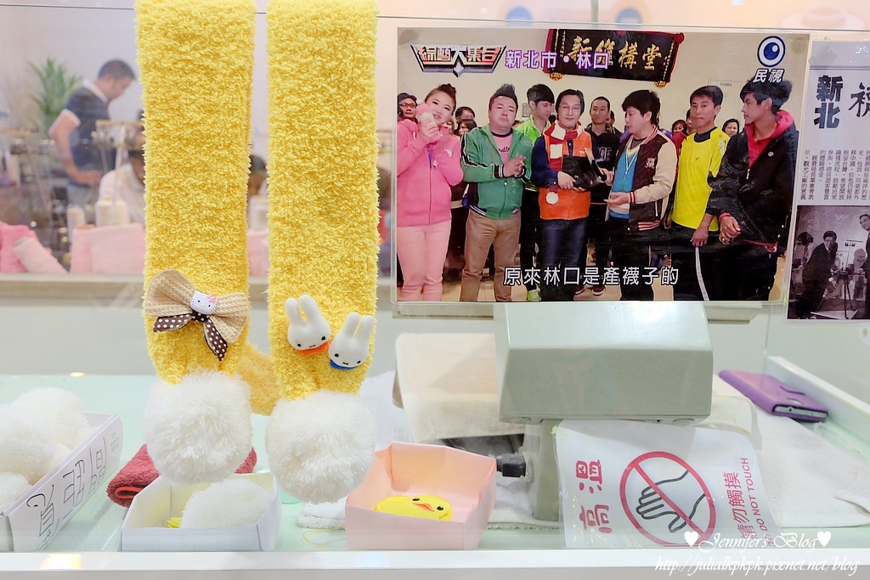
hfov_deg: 63.7
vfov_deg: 45.0
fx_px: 701
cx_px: 435
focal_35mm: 29
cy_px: 290
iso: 800
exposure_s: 1/28
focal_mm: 19.2
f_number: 3.8
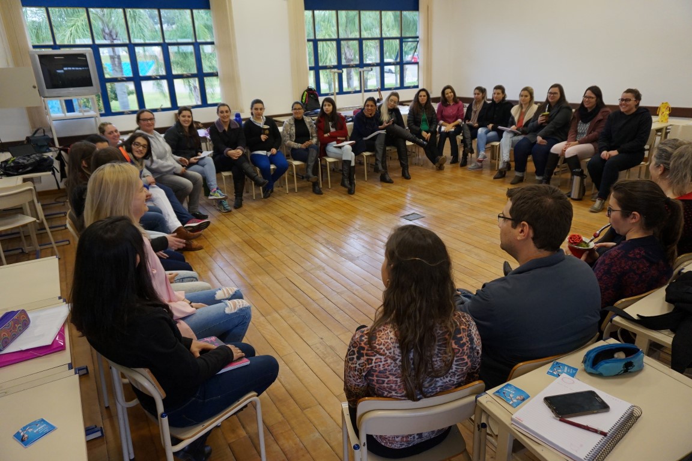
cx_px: 346
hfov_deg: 73.7
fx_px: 461
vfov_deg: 53.1
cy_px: 230
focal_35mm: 24
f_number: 4
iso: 1000
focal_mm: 16
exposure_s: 1/160
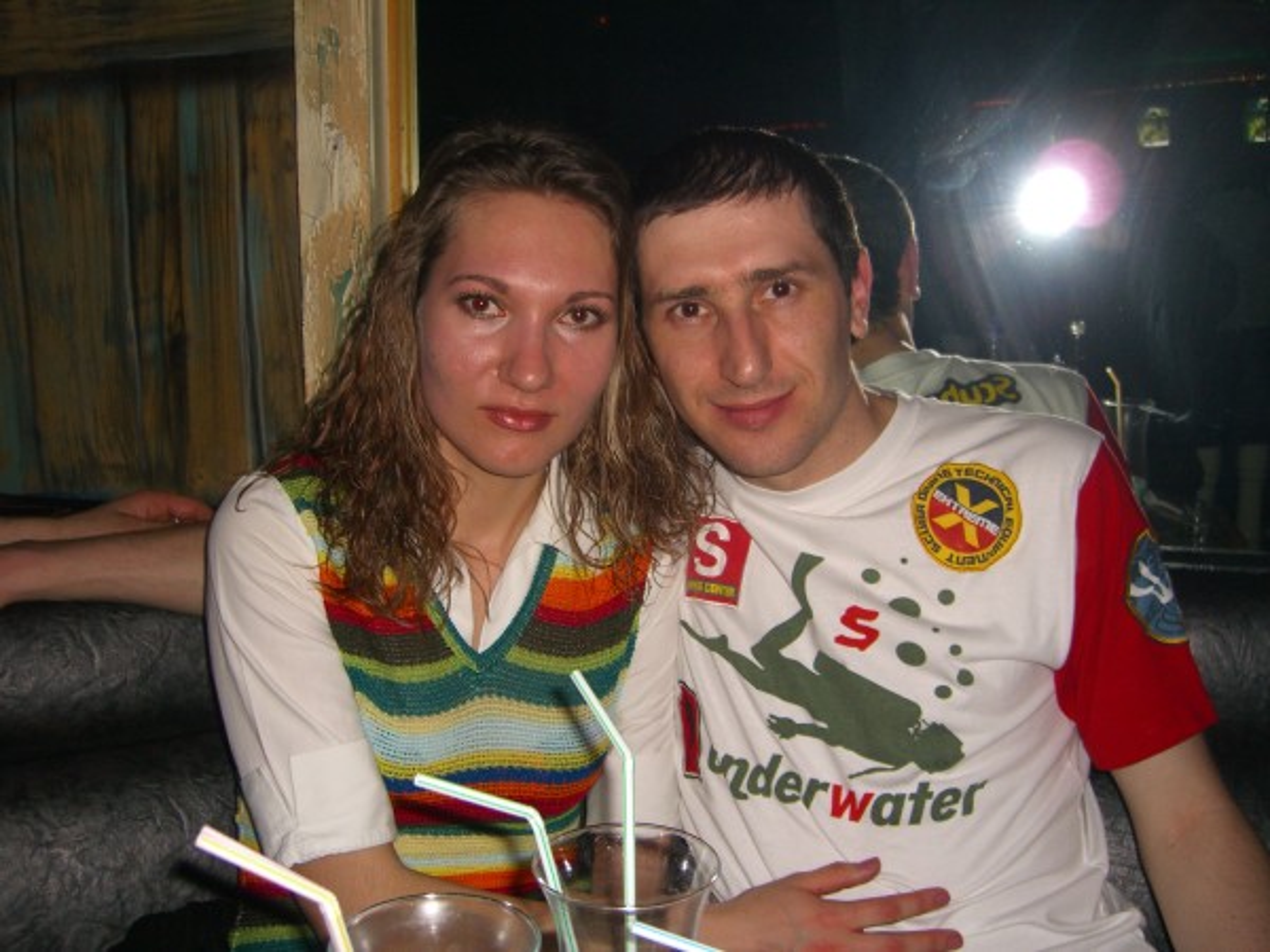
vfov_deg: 37.7
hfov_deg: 49.0
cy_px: 476
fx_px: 1394
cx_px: 635
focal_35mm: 38
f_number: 2.8
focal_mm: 7.9
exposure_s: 1/60
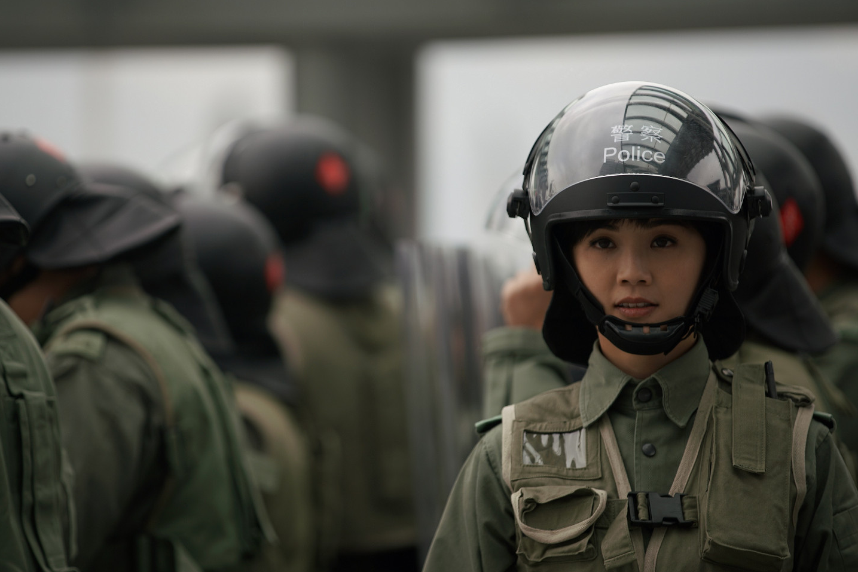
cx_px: 418
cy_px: 292
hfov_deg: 9.2
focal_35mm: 223
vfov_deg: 6.2
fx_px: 5315
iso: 100
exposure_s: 1/500
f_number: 2.8
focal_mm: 200
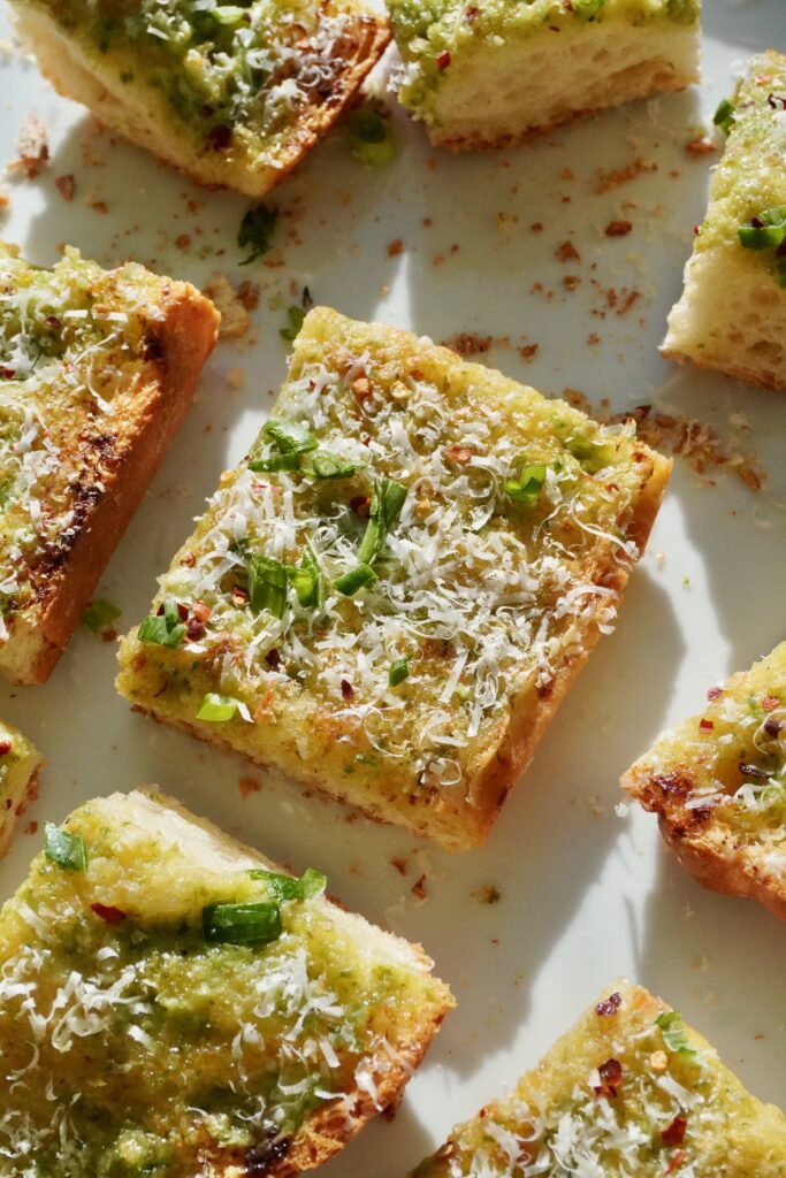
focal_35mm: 54
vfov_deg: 36.9
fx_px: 1768
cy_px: 589
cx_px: 393
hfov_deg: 25.1
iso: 2500
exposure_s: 1/4000
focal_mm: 36
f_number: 9
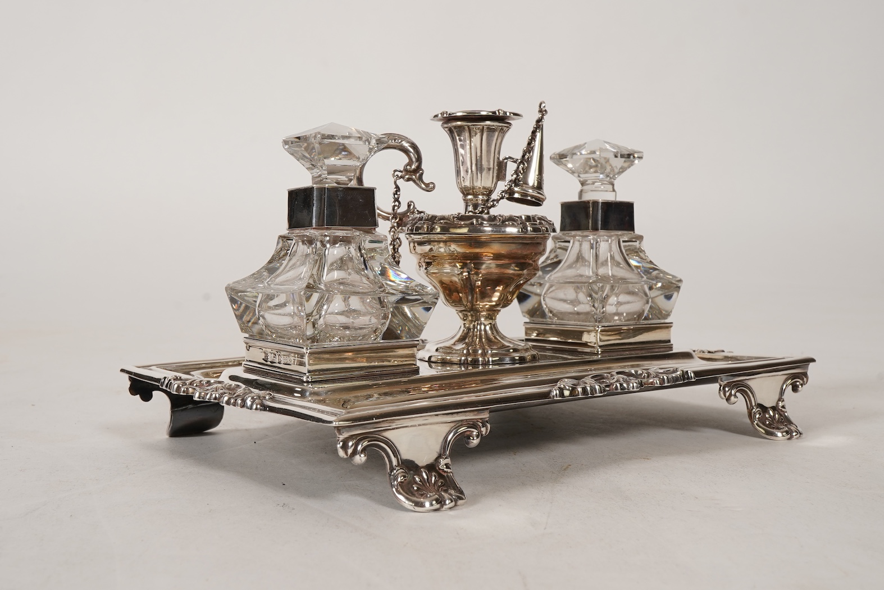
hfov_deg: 43.6
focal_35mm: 45
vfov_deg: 29.9
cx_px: 442
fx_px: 1105
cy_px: 295
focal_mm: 30
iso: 320
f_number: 22
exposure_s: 1/125
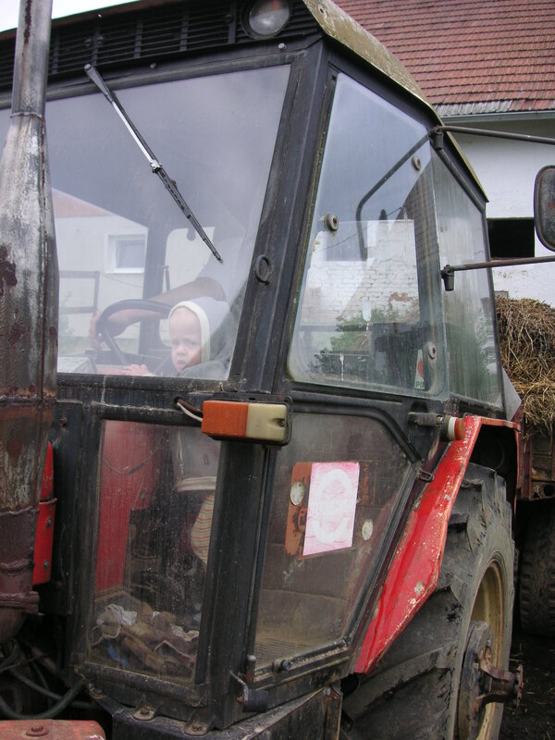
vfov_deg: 50.1
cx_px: 278
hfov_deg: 38.7
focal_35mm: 37
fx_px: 791
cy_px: 370
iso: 50
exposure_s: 1/350
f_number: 2.8
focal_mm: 6.1
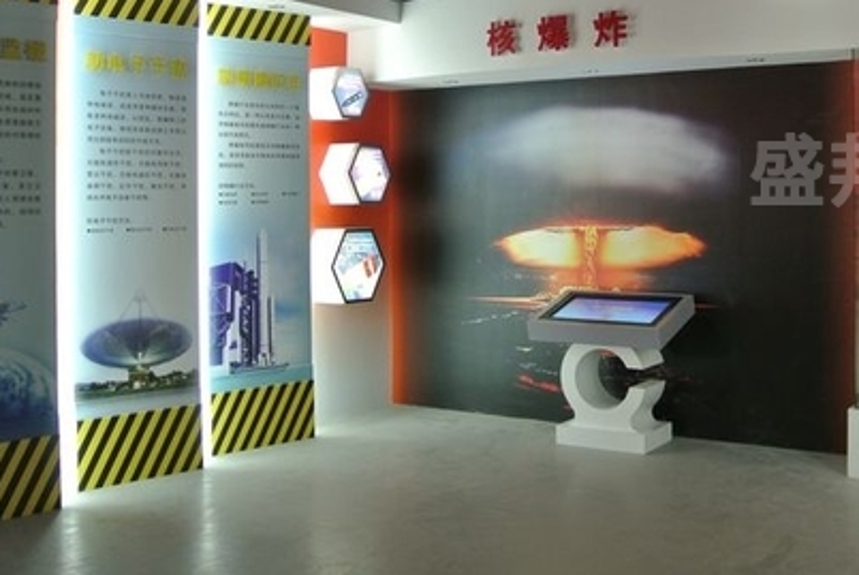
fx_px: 1027
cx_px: 530
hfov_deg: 45.1
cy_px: 168
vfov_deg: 30.9
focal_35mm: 43
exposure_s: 1/30
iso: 450
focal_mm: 10
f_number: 3.5
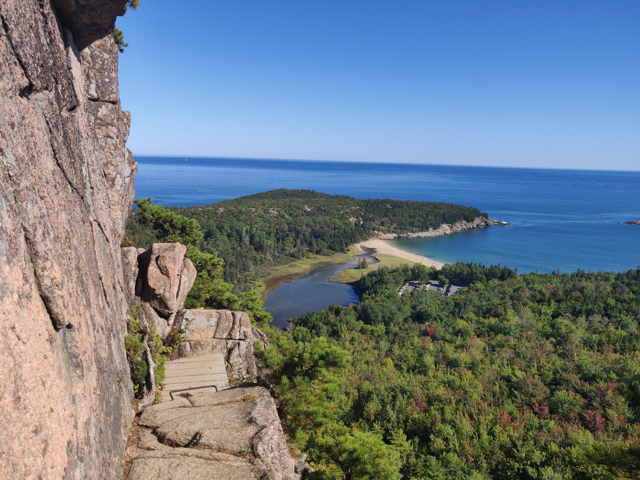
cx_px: 320
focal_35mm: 25
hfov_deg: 69.4
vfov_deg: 54.9
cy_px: 240
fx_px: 462
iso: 100
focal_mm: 4.25
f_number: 1.7
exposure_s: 1/1478
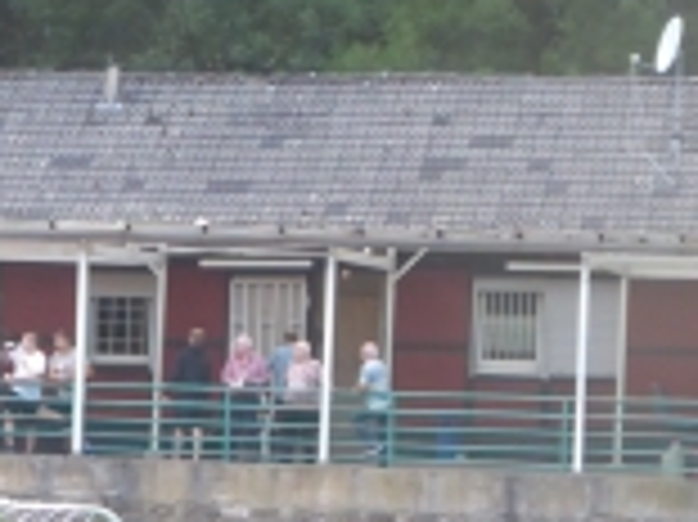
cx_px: -54
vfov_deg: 6.4
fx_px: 4634
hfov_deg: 8.5
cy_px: 432
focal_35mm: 230
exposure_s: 1/50
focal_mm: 14.1
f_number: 4.7
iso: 400
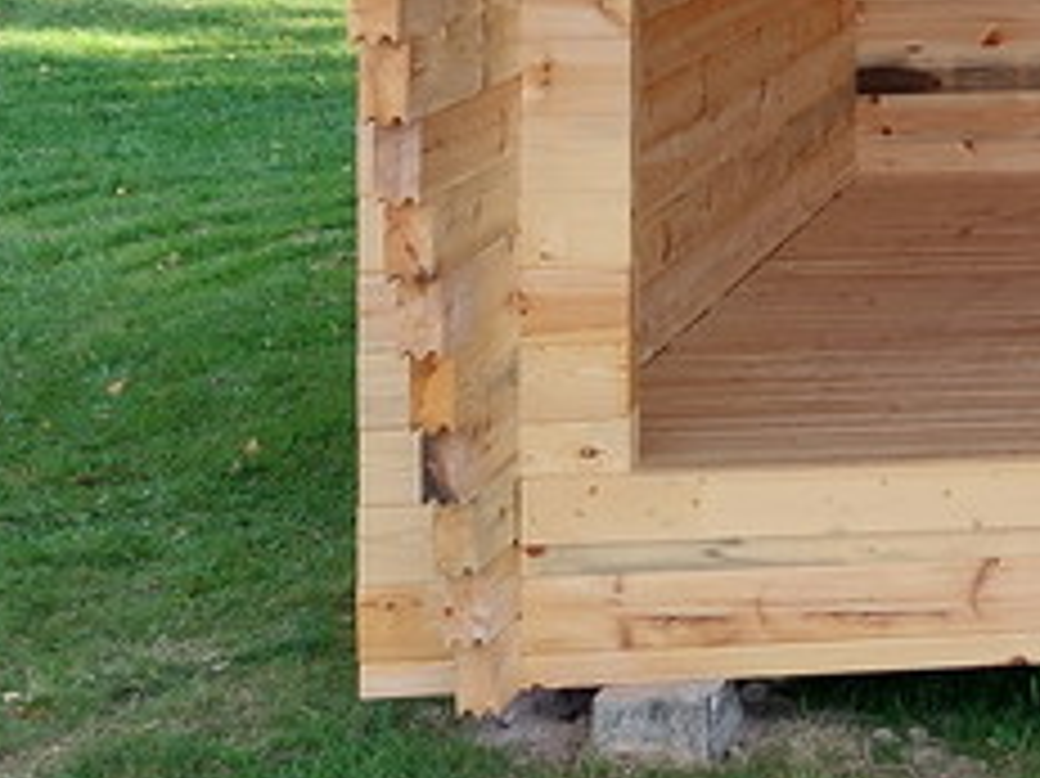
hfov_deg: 16.3
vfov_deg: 13.7
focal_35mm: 104
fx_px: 3123
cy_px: -234
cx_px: 1805
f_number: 1.8
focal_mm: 5.23
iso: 32
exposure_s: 1/100
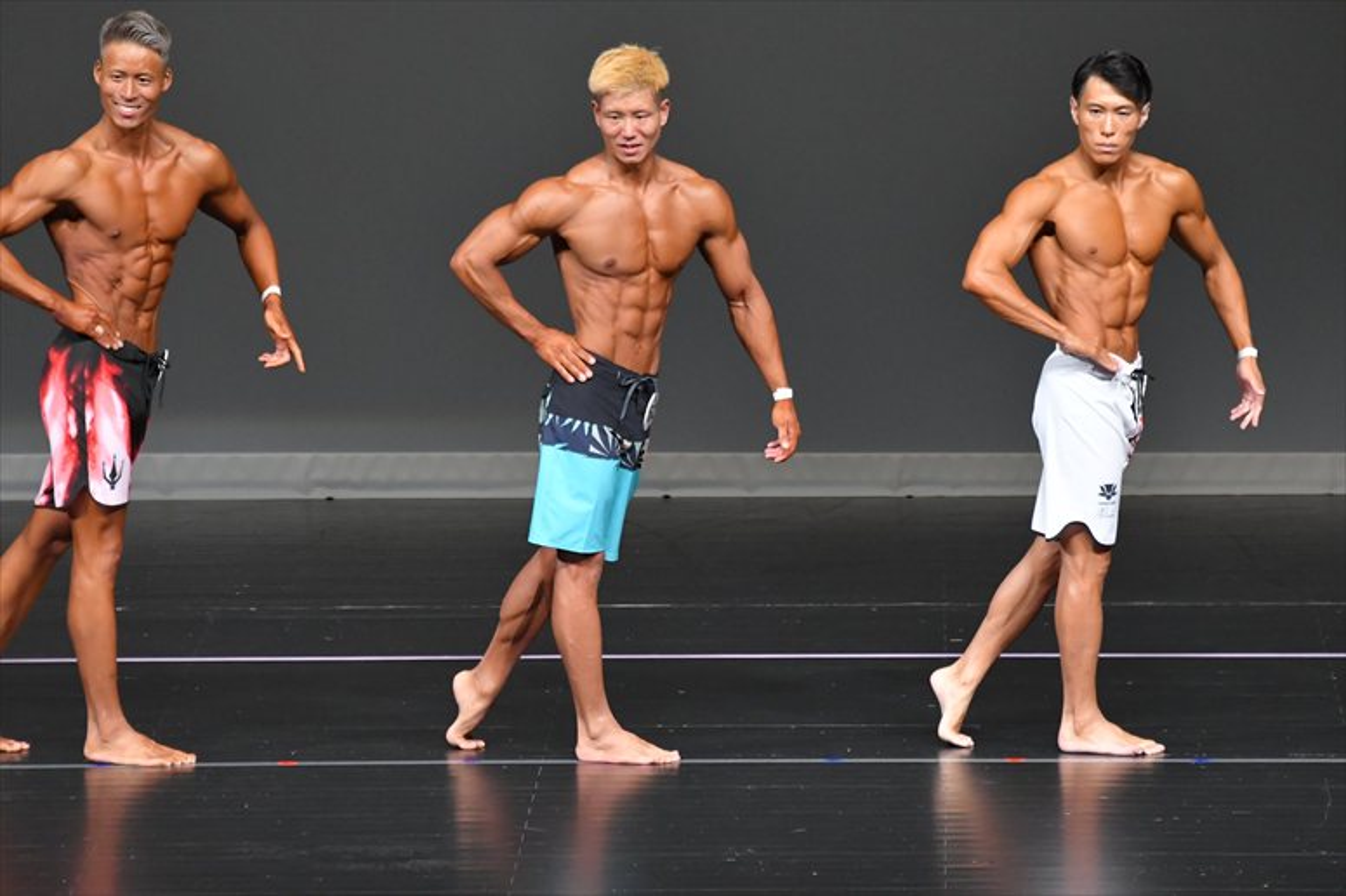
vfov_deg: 4.6
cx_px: 673
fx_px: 11211
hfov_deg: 6.9
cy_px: 448
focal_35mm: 300
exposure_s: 1/400
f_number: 5.6
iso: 4000
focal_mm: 200
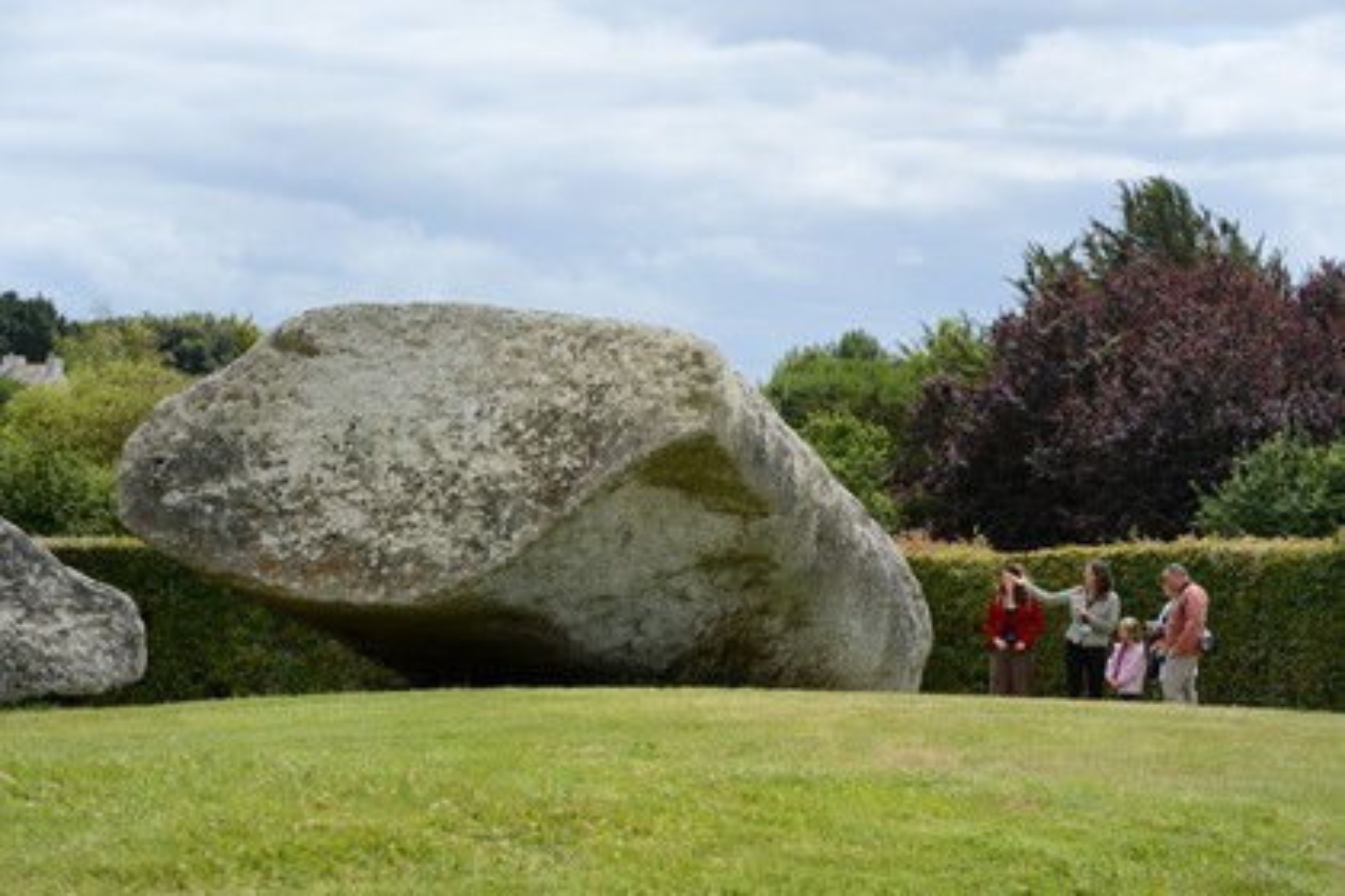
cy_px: 448
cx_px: 672
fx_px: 5043
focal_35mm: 135
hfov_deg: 15.2
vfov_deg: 10.2
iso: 200
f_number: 9
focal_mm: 135
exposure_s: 1/400
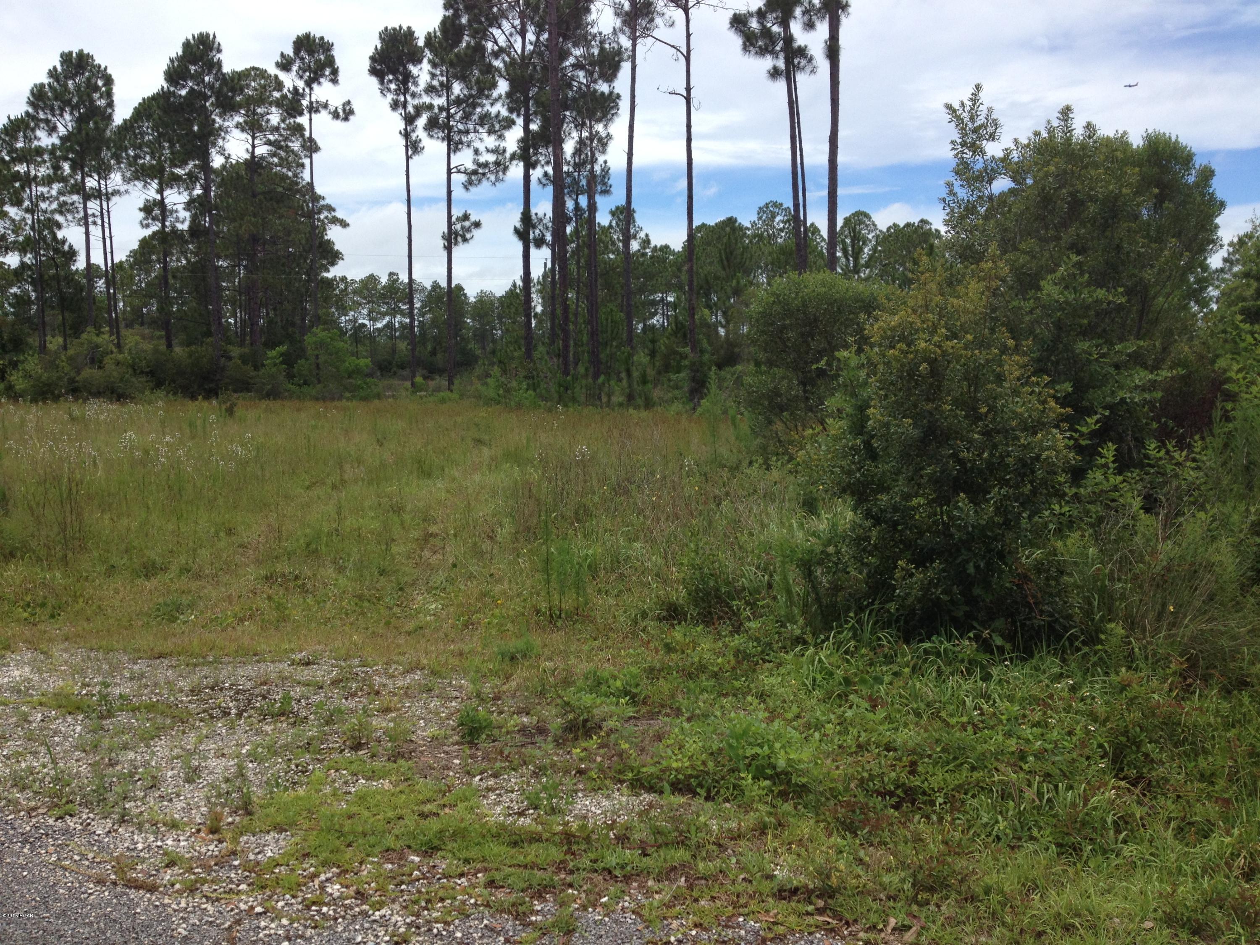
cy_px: 472
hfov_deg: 52.6
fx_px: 1274
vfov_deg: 40.7
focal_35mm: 35
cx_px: 630
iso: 50
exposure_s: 1/1577
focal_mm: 4.28
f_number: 2.4
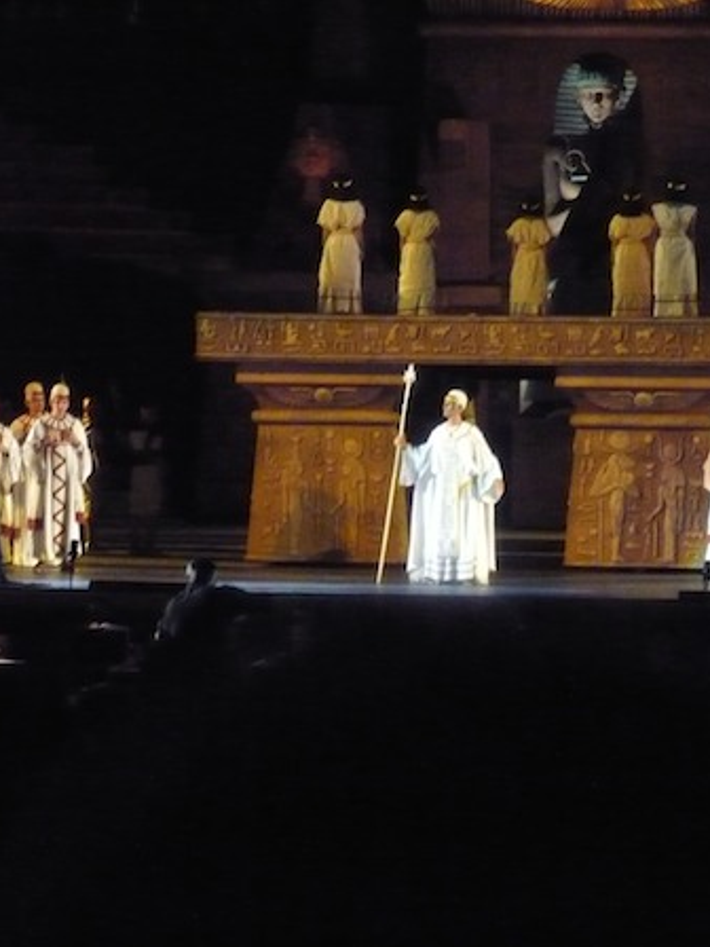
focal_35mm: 134
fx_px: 3665
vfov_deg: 14.7
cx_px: 480
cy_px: 474
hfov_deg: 11.1
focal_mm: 16.4
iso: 800
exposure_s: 1/6
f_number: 5.6
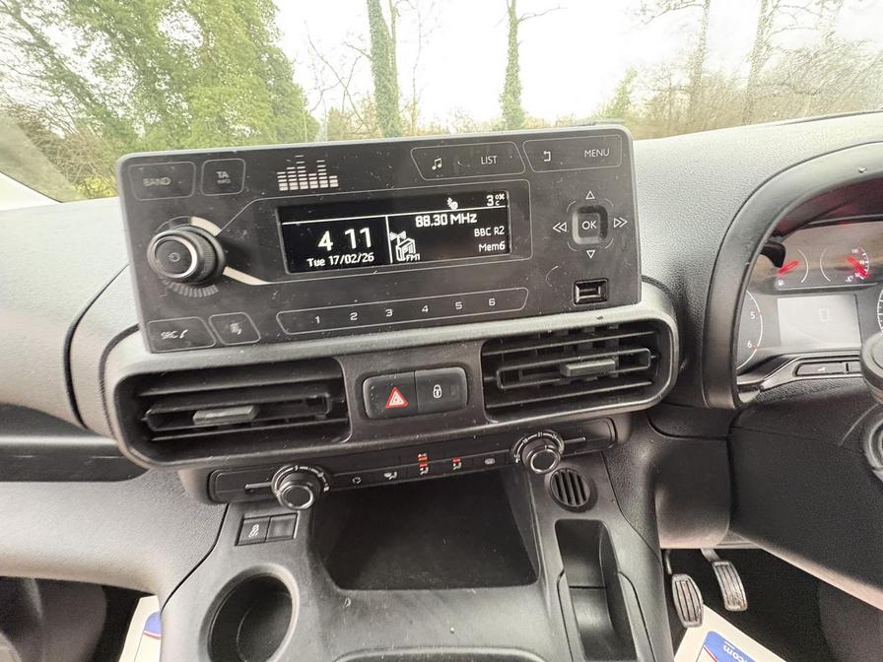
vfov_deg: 85.7
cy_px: 331
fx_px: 357
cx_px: 442
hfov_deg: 102.1
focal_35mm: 14
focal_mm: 2.22
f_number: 2.2
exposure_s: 1/49
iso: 800
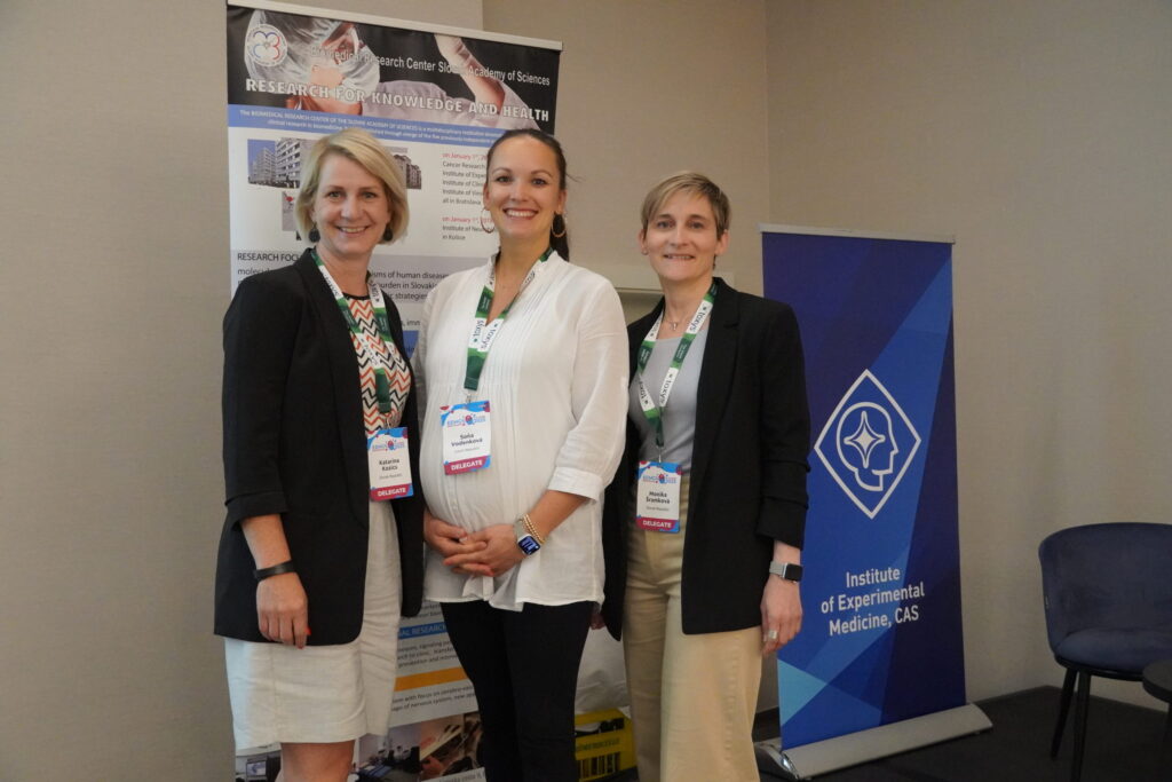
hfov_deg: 51.3
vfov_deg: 35.5
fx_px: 1221
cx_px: 586
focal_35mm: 38
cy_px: 391
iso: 6400
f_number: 4
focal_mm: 25
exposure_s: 1/100
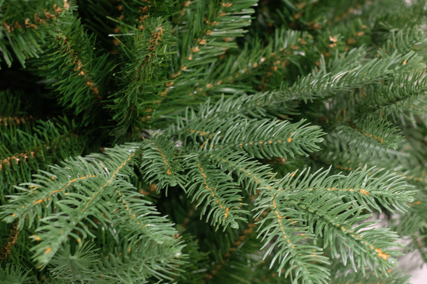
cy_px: 142
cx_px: 255
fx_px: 842
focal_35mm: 71
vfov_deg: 19.2
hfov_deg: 28.4
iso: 800
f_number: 4
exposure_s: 1/18
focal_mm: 35
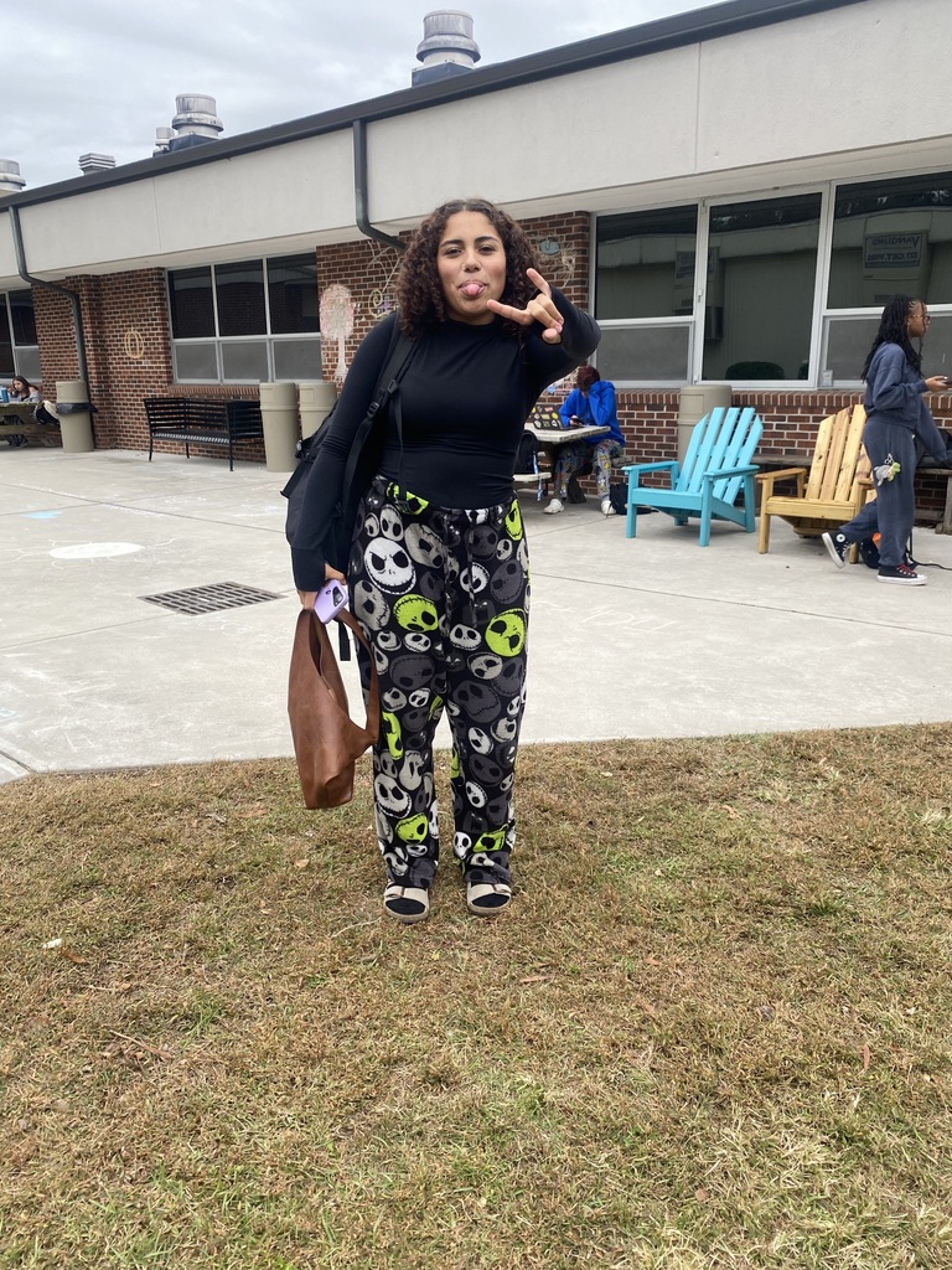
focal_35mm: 26
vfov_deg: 67.3
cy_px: 635
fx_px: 953
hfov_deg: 53.1
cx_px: 476
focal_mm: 4.25
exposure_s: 1/531
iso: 32
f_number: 1.8
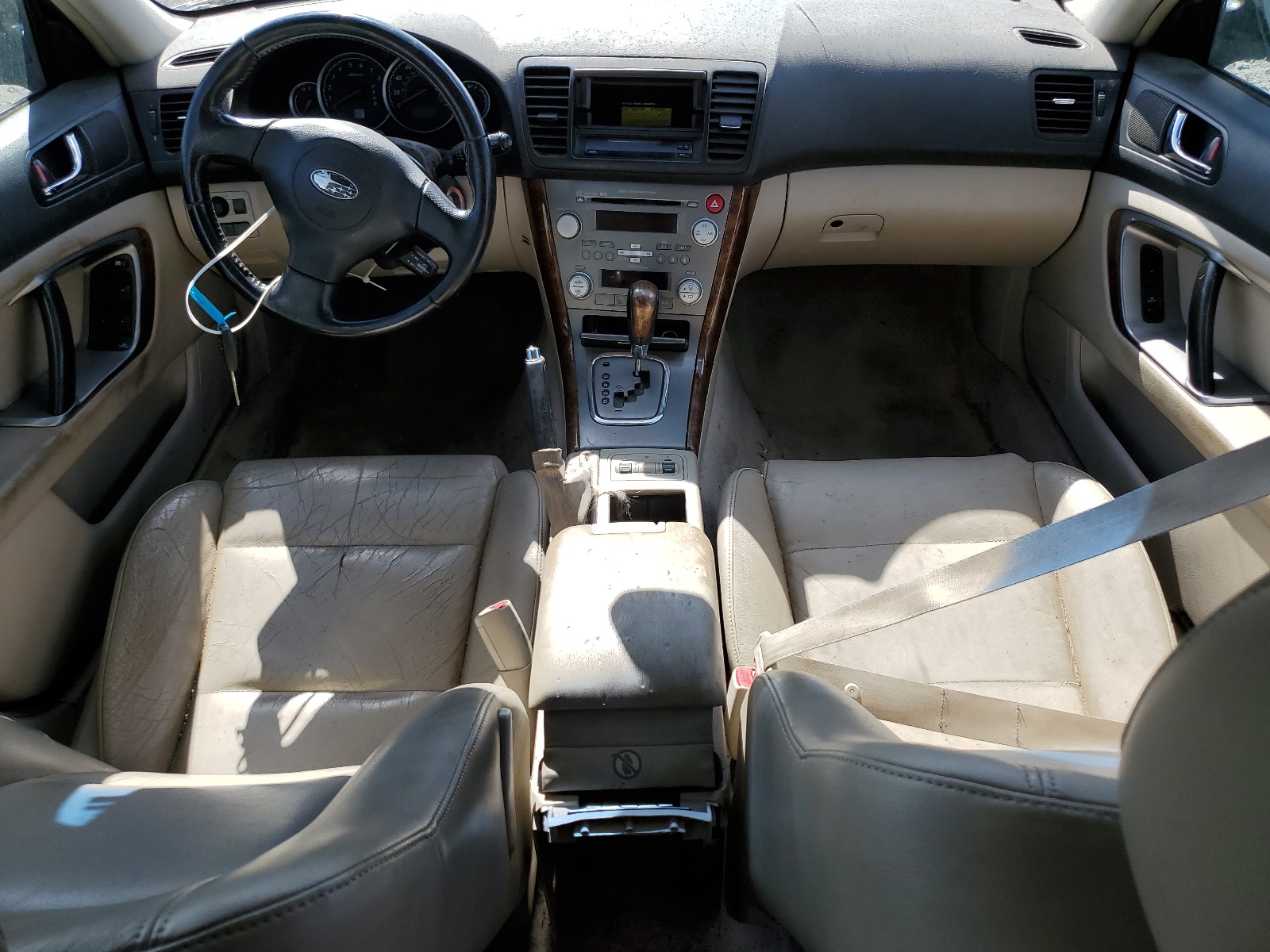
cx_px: 635
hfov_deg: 67.3
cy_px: 476
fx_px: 954
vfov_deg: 53.1
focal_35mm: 26
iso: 50
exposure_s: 1/1000
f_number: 1.5
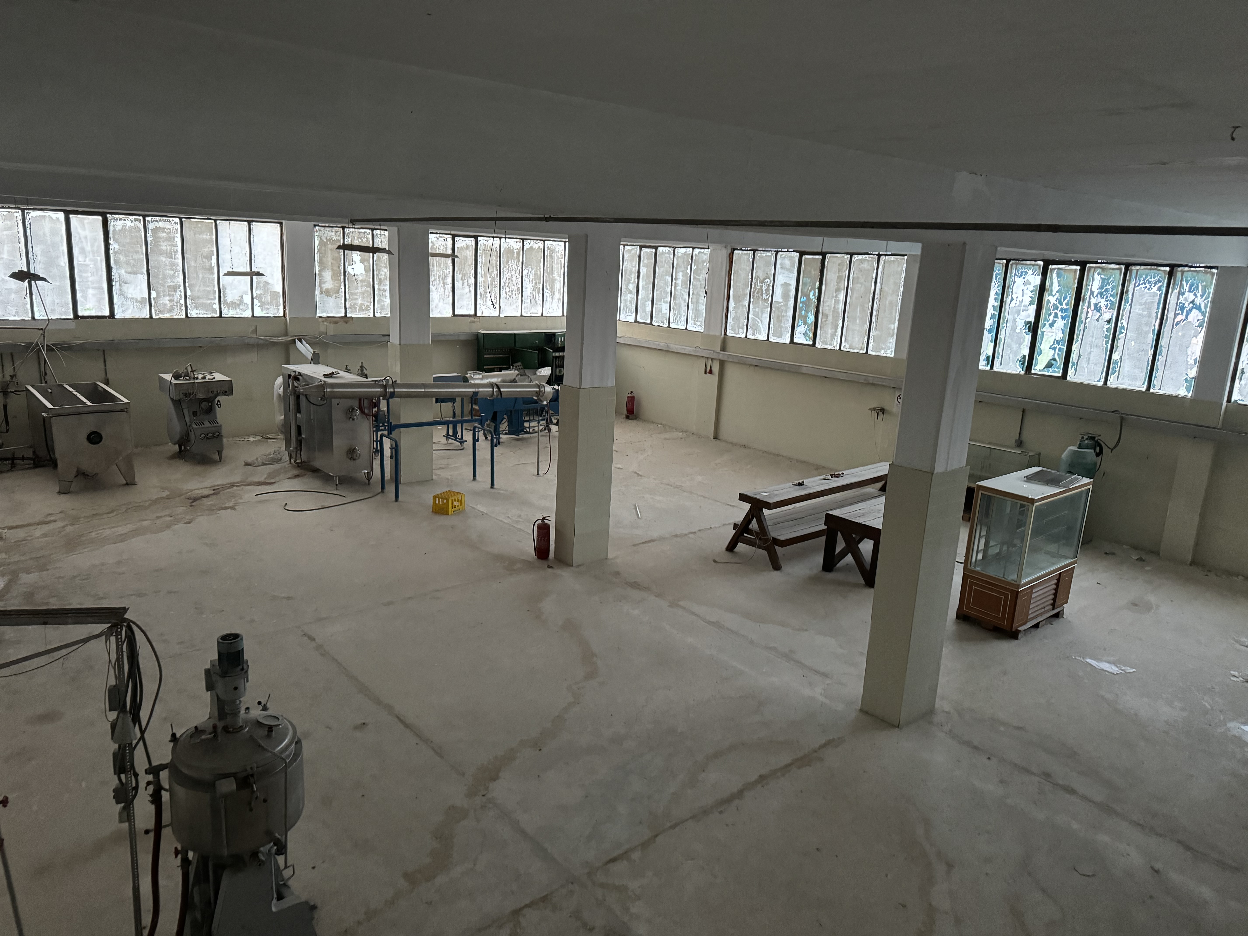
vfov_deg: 56.8
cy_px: 468
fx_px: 865
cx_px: 624
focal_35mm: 24
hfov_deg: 71.6
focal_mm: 6.86
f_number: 1.78
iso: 800
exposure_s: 1/47
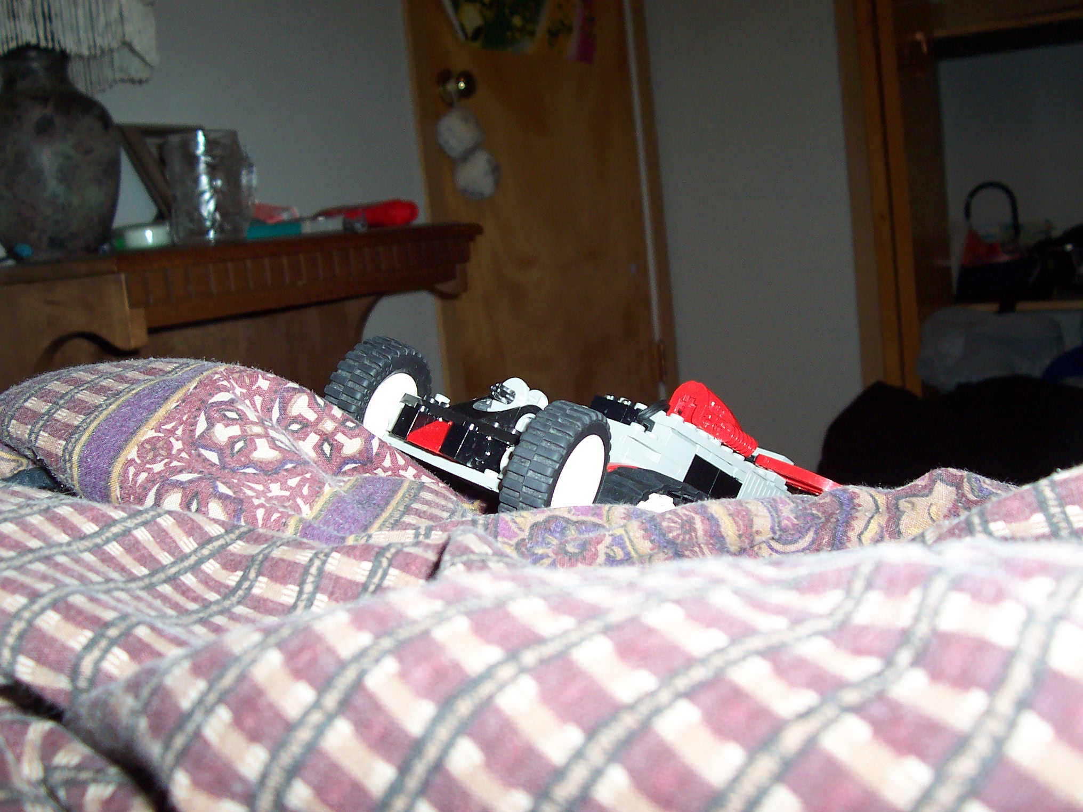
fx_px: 1158
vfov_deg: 38.7
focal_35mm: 37
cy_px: 406
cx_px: 542
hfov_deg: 50.1
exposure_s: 1/60
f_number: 2.8
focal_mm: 5.6
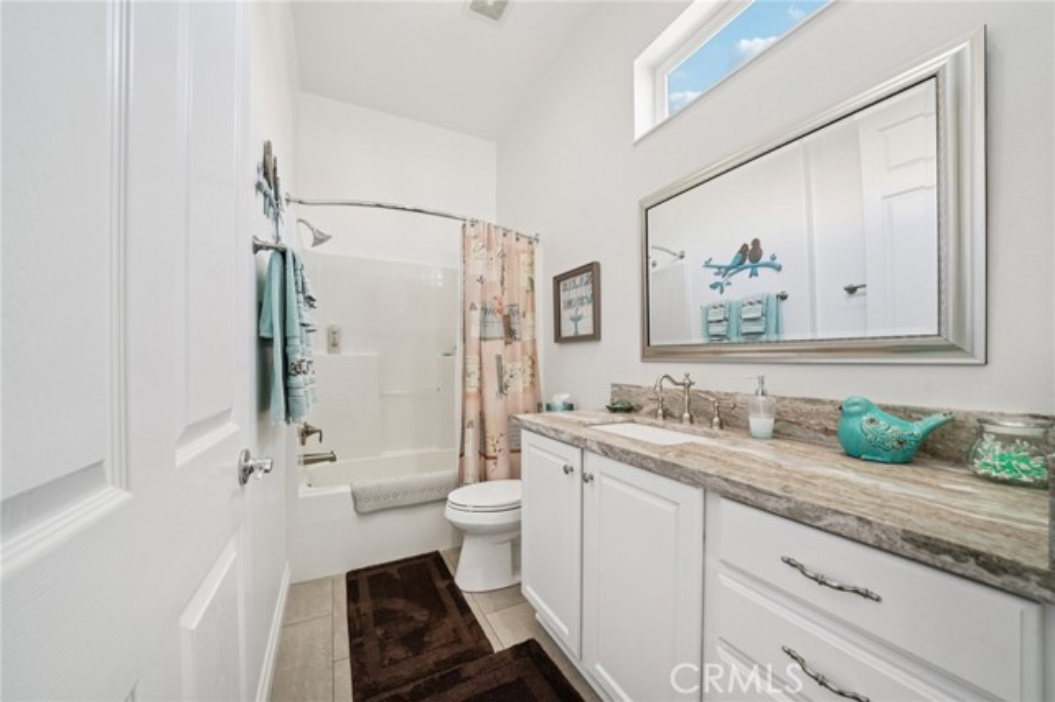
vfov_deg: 89.9
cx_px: 528
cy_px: 351
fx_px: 351
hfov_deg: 112.6
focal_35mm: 12
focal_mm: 12
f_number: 8
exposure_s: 1/20
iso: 400
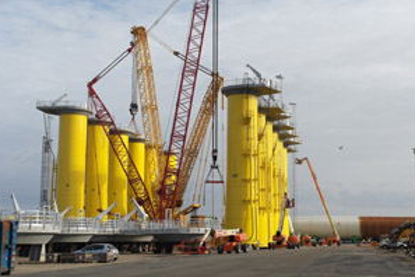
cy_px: 150
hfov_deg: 37.6
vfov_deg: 26.0
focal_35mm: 52
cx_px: 288
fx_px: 599
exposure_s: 1/400
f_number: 5.6
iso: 100
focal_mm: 22
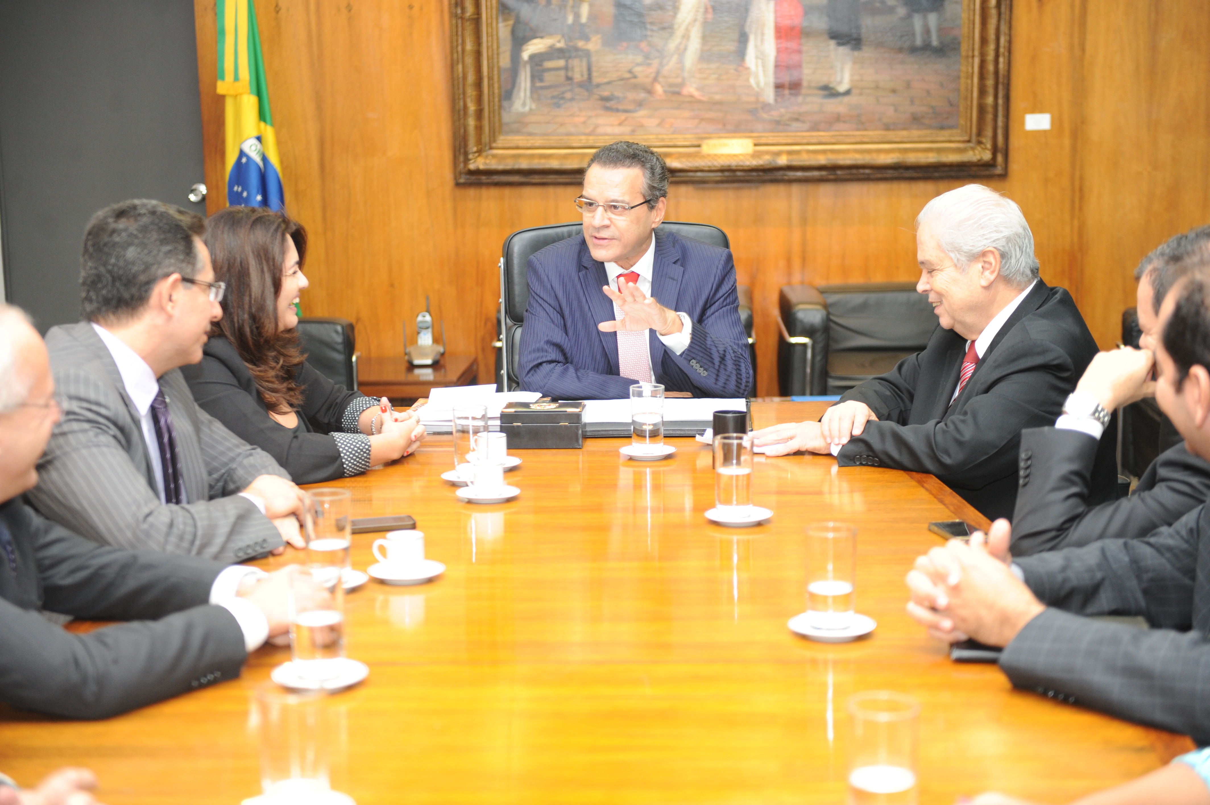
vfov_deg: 22.6
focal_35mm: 60
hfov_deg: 33.4
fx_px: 2015
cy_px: 402
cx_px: 605
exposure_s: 1/80
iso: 1250
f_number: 5.6
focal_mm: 60
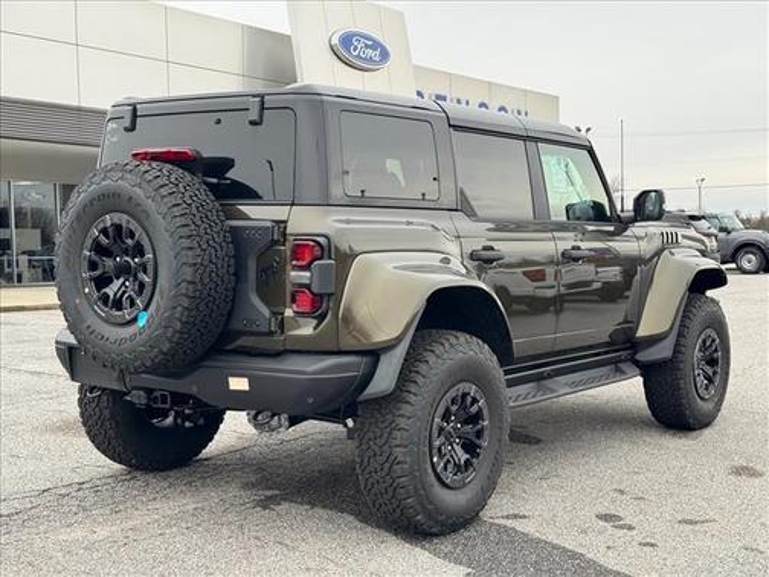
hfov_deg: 39.7
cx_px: 384
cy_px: 288
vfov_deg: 30.3
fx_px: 1066
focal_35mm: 48
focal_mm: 6.76
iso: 64
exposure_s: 1/457
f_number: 1.78
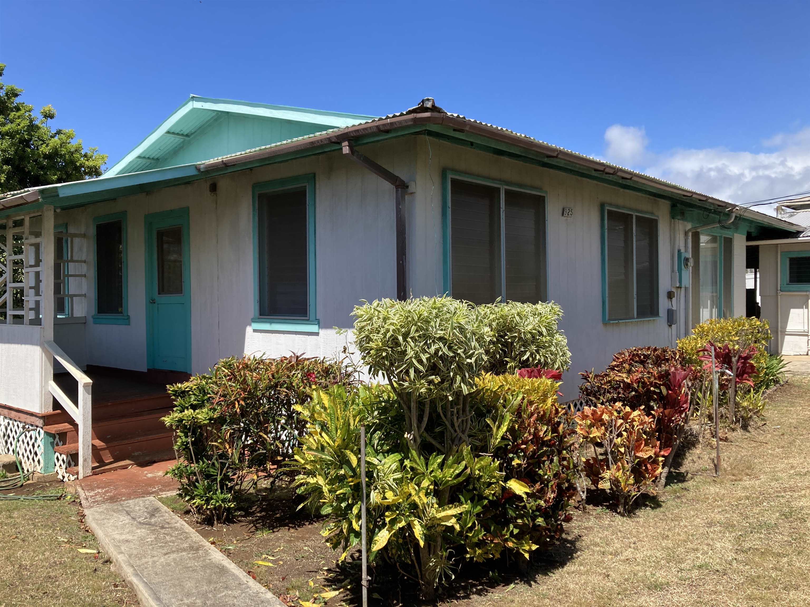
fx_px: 655
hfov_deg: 63.4
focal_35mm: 28
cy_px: 304
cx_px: 405
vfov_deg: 49.7
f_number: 1.8
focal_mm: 3.99
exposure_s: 1/1350
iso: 20
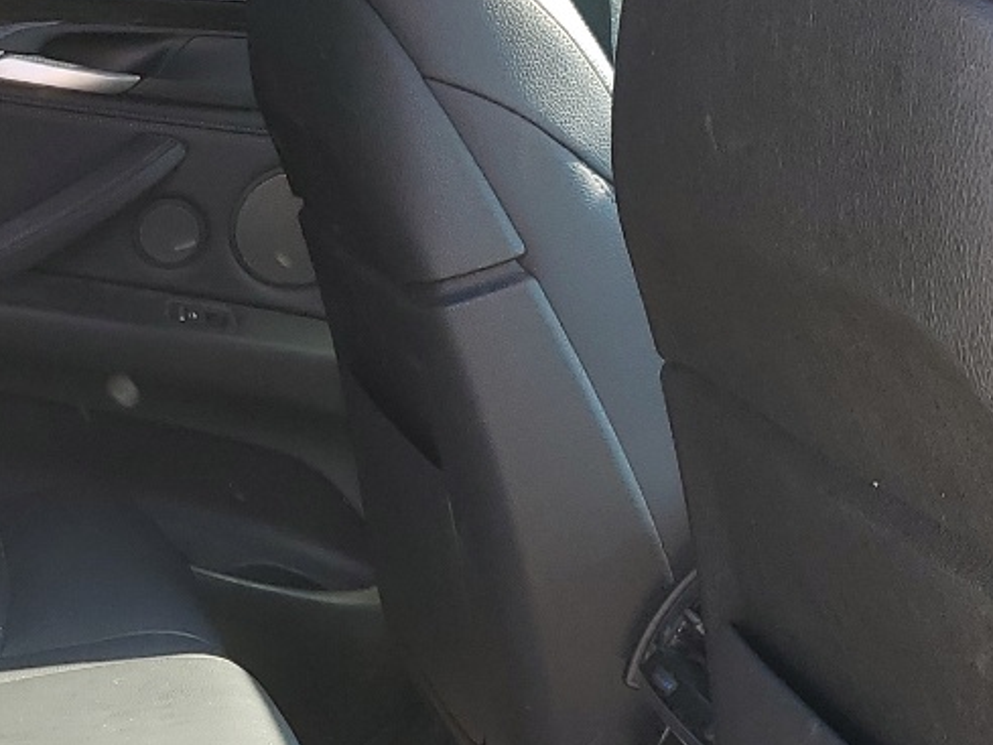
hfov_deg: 22.4
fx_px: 2439
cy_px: 704
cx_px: 79
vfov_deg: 17.1
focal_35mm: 85
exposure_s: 1/120
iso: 51
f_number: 1.5
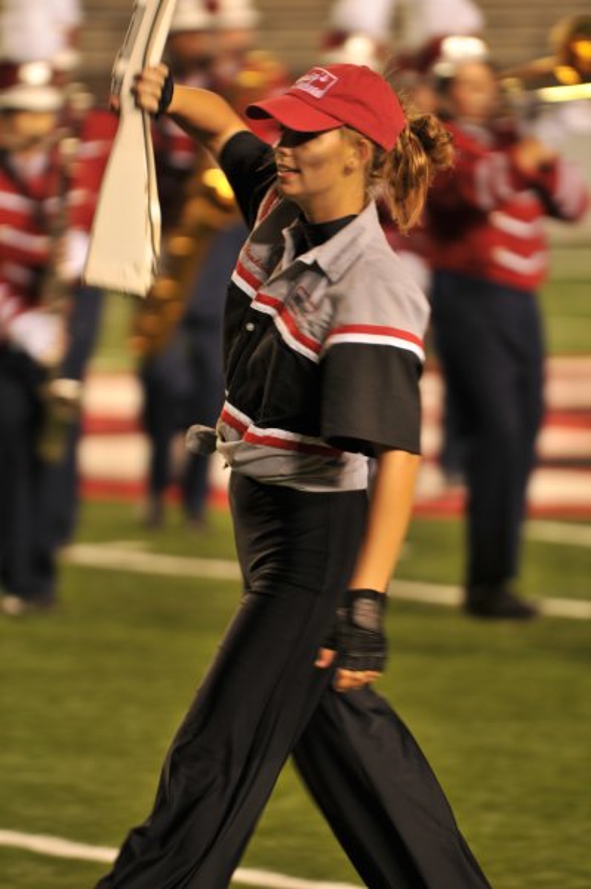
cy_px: 444
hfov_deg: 4.6
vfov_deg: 6.9
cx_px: 296
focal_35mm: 300
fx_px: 7400
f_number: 2.8
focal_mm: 200
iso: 220
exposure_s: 1/60
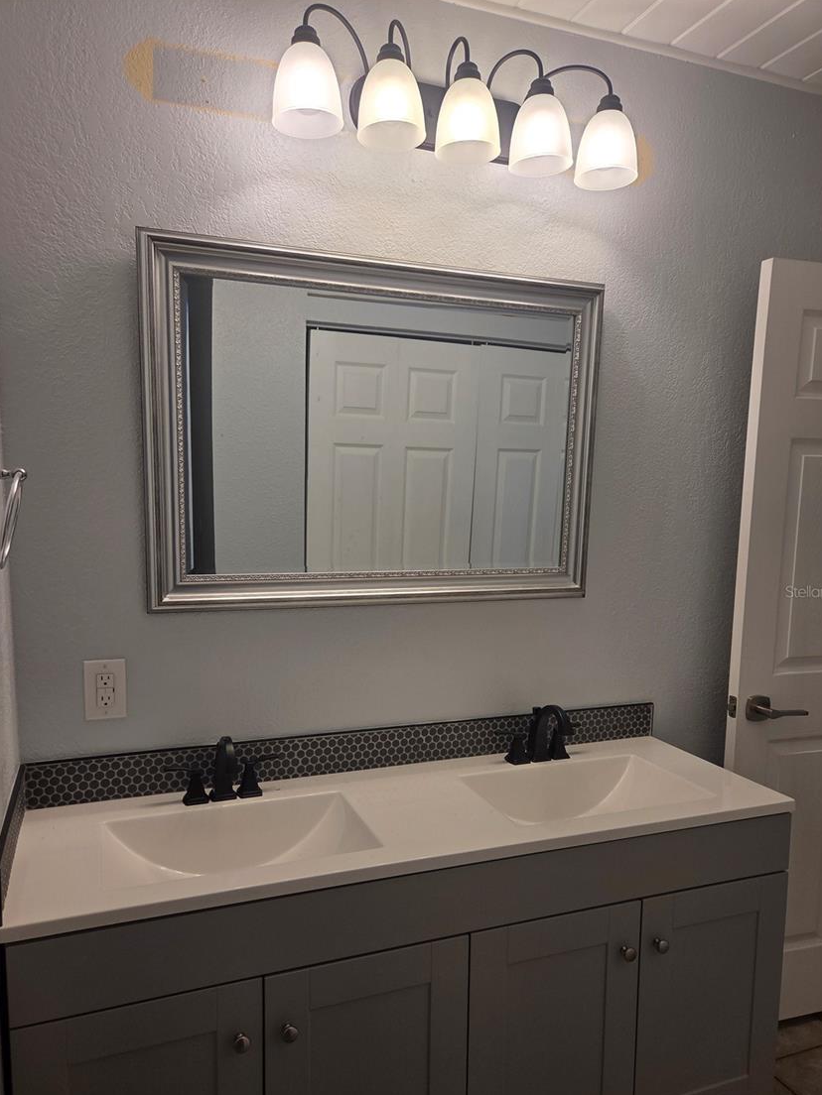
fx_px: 792
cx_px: 409
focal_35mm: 25
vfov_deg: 69.3
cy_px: 591
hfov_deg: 54.9
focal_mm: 5.4
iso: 64
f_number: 1.8
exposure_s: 1/120
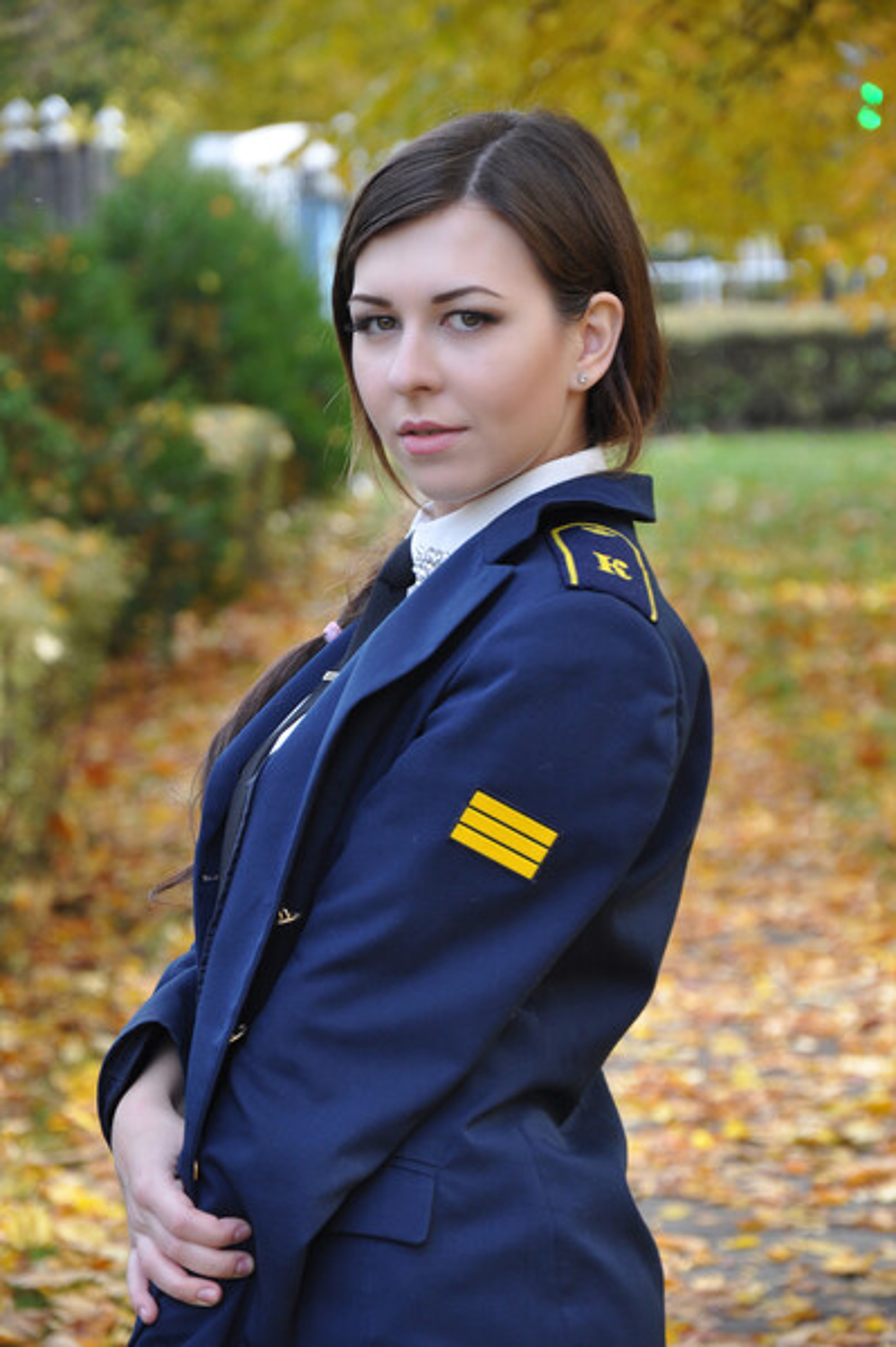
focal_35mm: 158
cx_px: 448
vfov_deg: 13.1
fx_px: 5890
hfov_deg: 8.7
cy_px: 674
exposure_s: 1/125
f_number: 5.6
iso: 320
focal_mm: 105
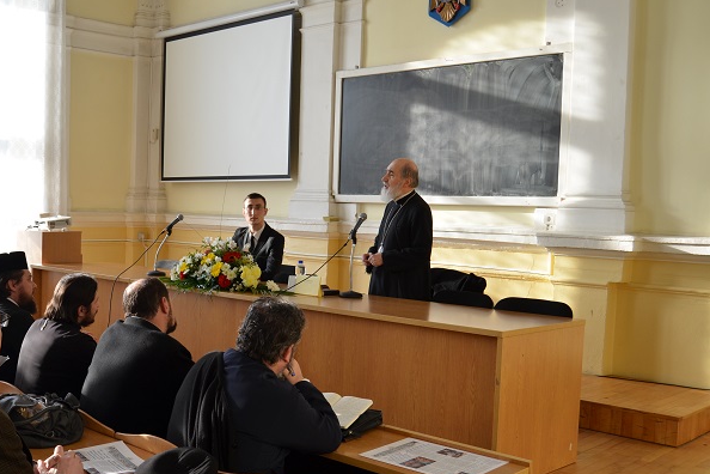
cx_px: 274
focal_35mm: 41
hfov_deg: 47.1
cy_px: 262
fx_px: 809
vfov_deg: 32.6
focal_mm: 22
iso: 400
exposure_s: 1/125
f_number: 5.6
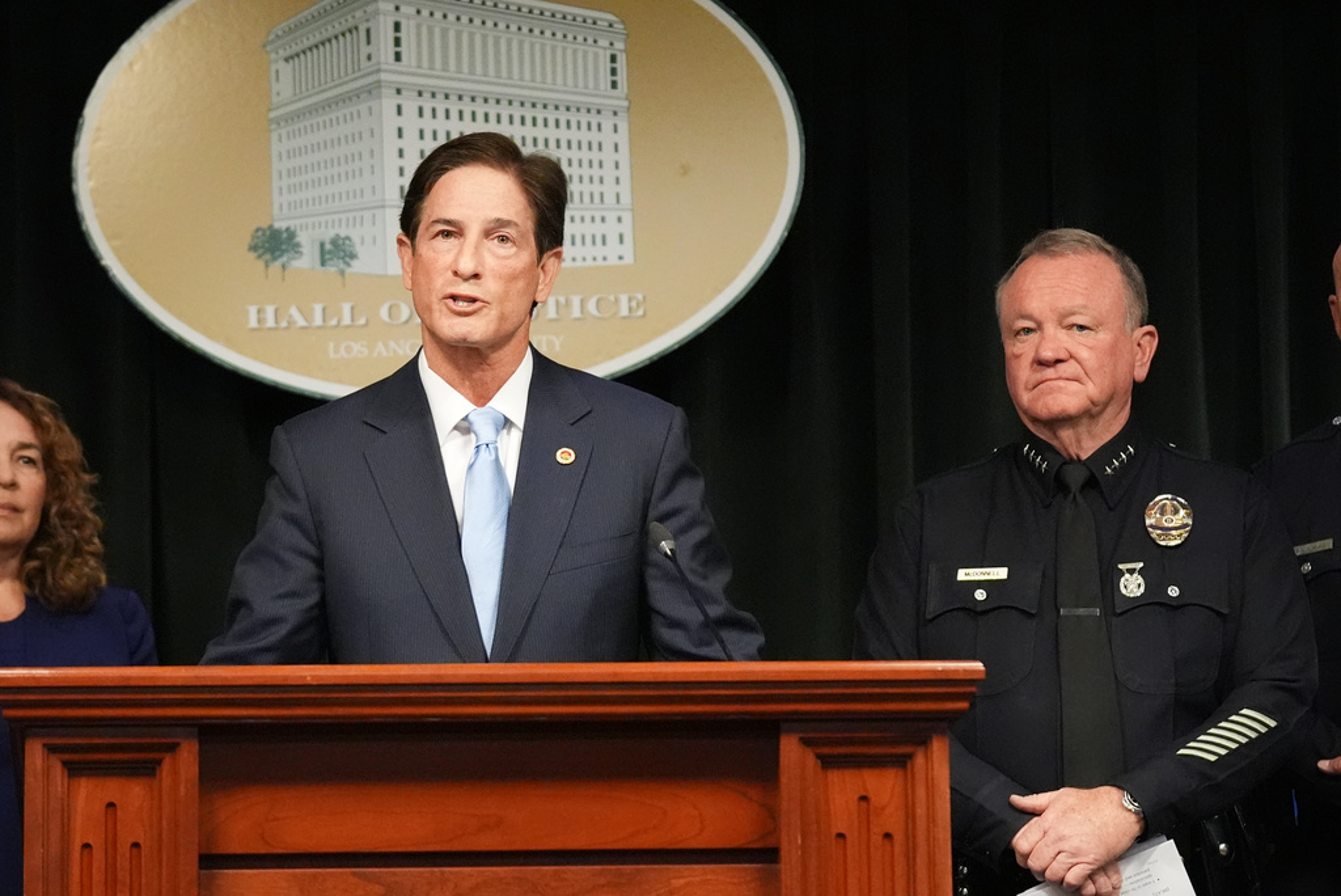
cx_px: 670
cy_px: 448
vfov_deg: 13.1
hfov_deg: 19.4
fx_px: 3913
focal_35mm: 105
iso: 6400
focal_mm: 70
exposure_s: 1/500
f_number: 2.8
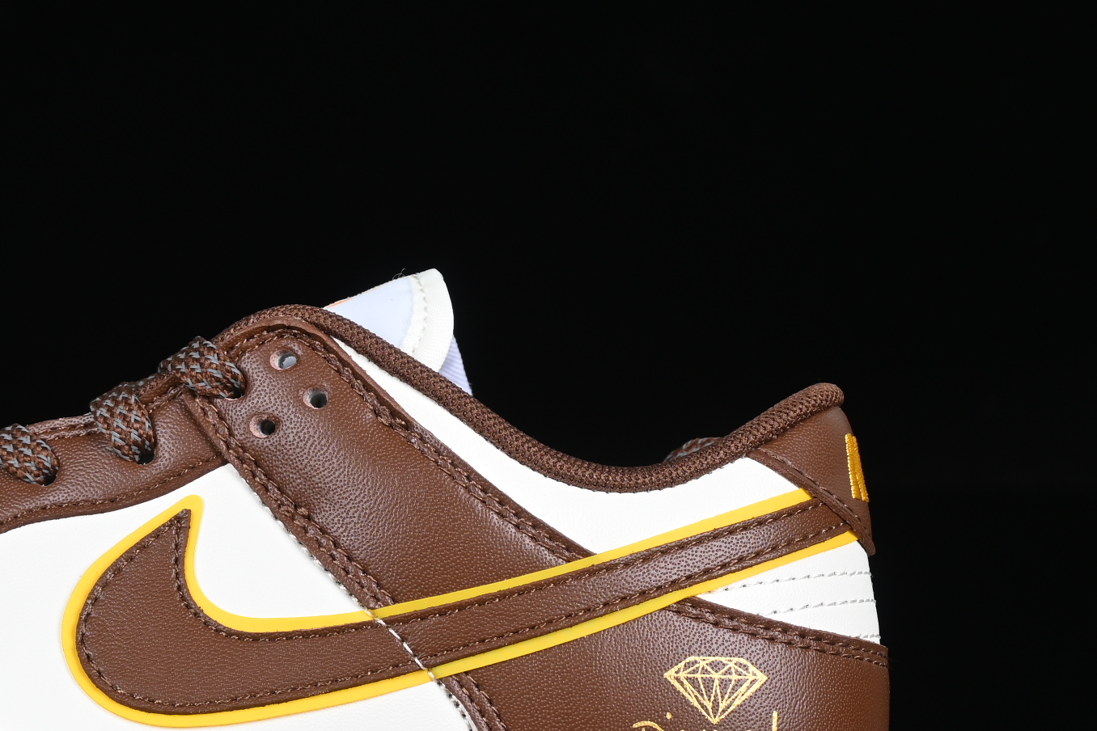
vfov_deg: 8.9
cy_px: 486
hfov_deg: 13.2
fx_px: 4692
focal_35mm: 154
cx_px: 125
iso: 160
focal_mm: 50
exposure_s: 1/80
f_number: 7.1
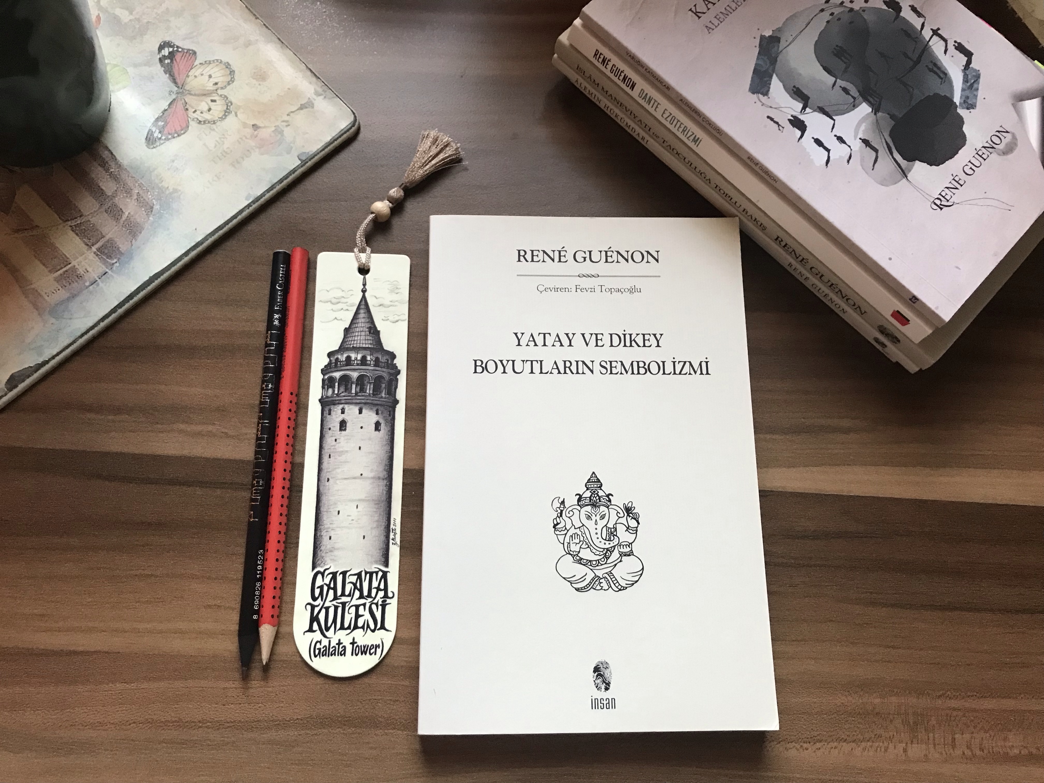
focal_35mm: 28
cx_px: 522
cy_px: 392
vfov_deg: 49.7
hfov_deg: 63.4
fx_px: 844
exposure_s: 1/17
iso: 80
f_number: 1.8
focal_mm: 3.99
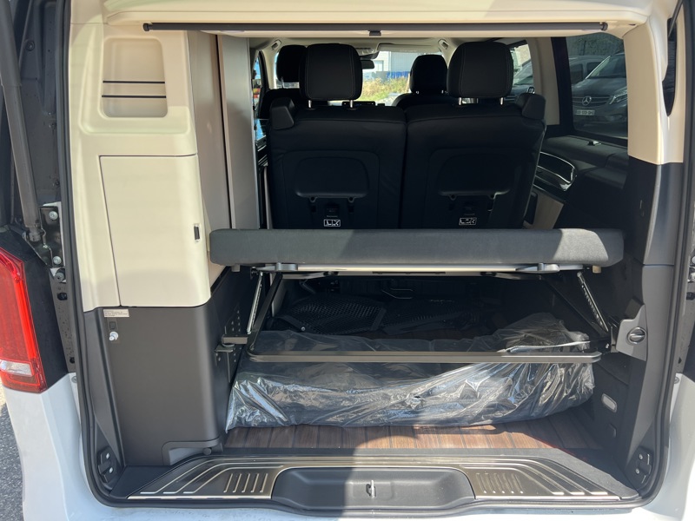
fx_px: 522
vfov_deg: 53.1
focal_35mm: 26
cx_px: 348
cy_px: 260
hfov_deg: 67.3
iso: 50
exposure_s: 1/567
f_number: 1.5
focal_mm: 5.7
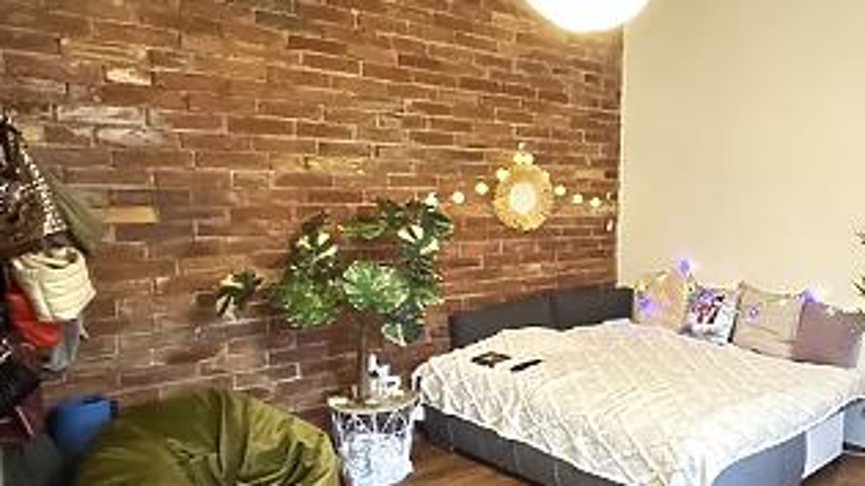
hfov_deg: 56.2
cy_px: 258
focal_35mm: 31
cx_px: 739
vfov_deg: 37.7
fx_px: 711
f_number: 2.2
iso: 2500
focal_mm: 2.22
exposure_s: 1/25
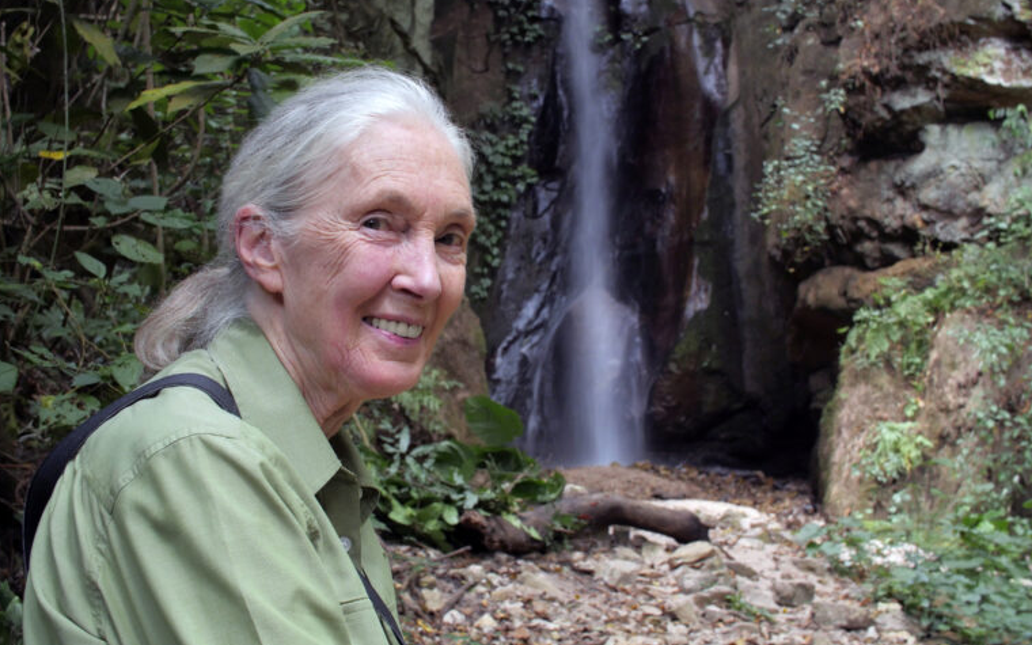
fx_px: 1266
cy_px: 296
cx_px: 512
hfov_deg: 44.4
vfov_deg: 28.6
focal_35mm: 45
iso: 400
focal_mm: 21
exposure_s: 1/20
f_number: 10
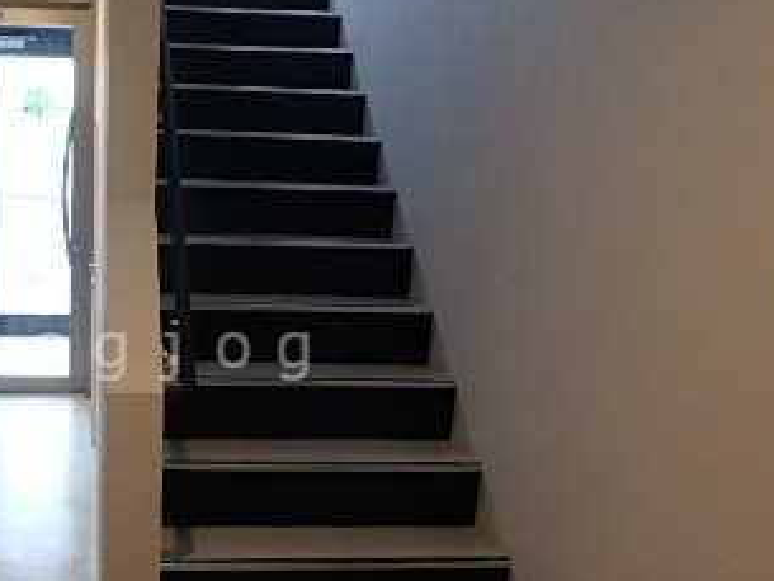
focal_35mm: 44
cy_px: 350
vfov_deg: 32.8
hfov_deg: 41.0
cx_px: 150
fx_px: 984
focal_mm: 3.7
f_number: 3.5
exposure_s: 1/30
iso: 400
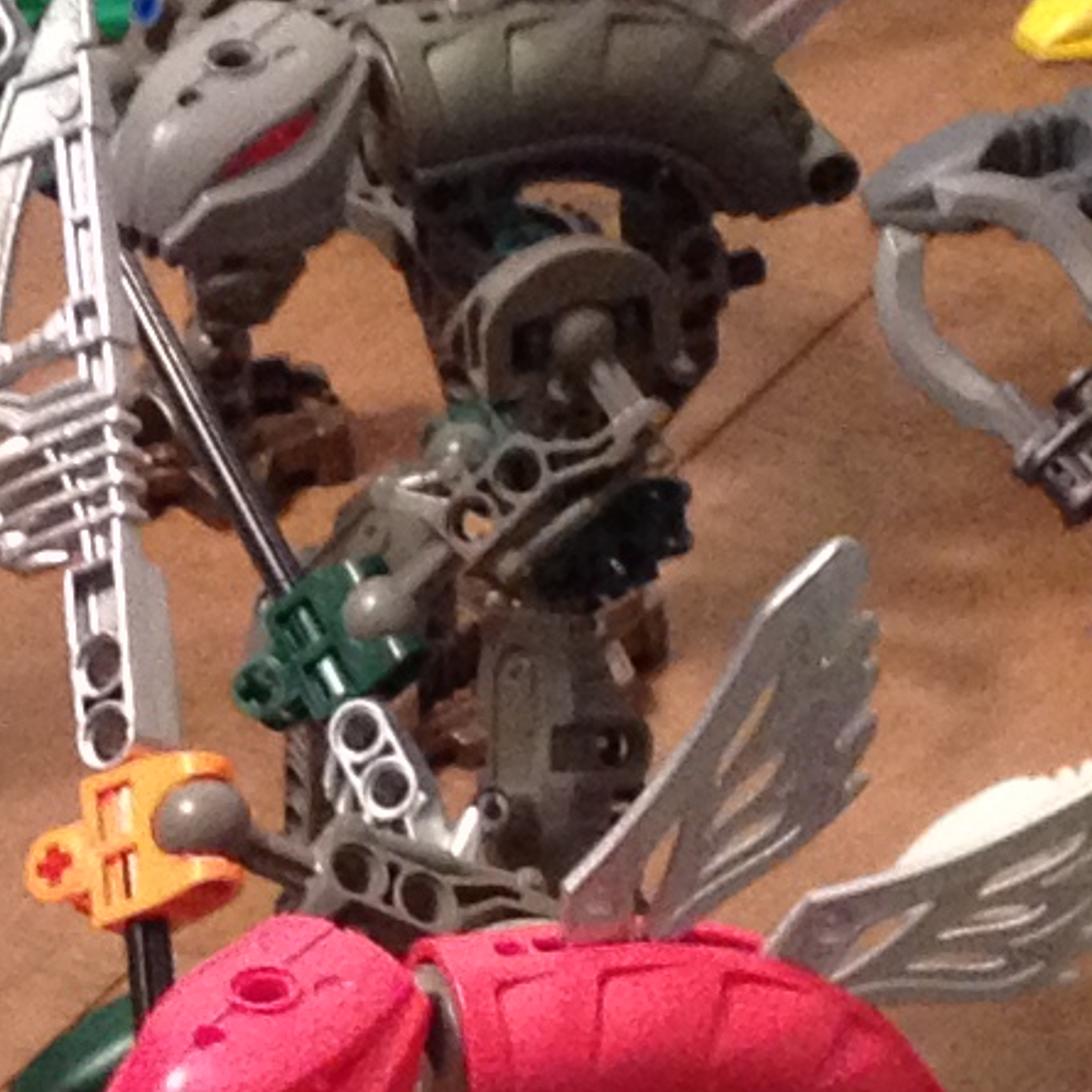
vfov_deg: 7.7
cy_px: 928
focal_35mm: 227
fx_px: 8102
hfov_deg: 7.7
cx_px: 142
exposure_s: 1/20
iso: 250
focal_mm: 4.28
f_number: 2.4
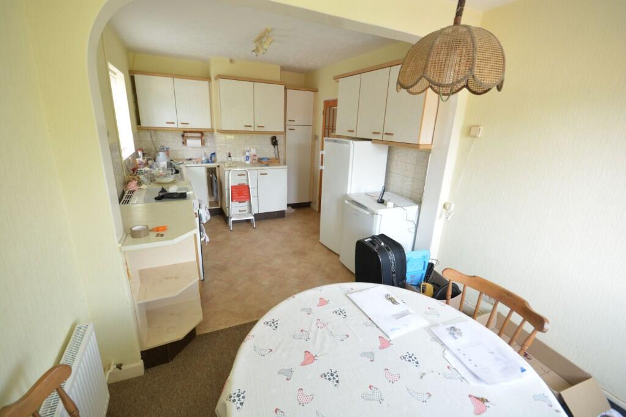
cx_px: 313
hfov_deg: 100.4
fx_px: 261
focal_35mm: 15
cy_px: 208
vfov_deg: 77.3
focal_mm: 10
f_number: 8
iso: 400
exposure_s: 1/13
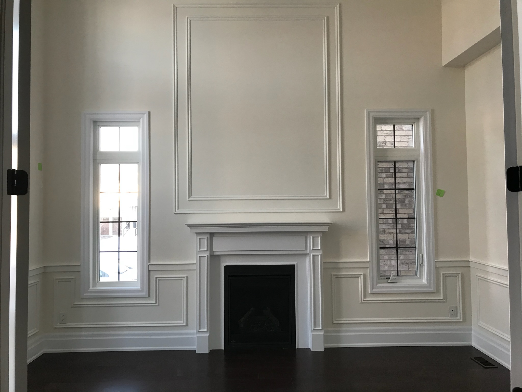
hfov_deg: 63.4
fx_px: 422
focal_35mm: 28
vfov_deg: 49.7
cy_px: 196
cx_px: 261
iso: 25
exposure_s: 1/30
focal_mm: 3.99
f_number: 1.8
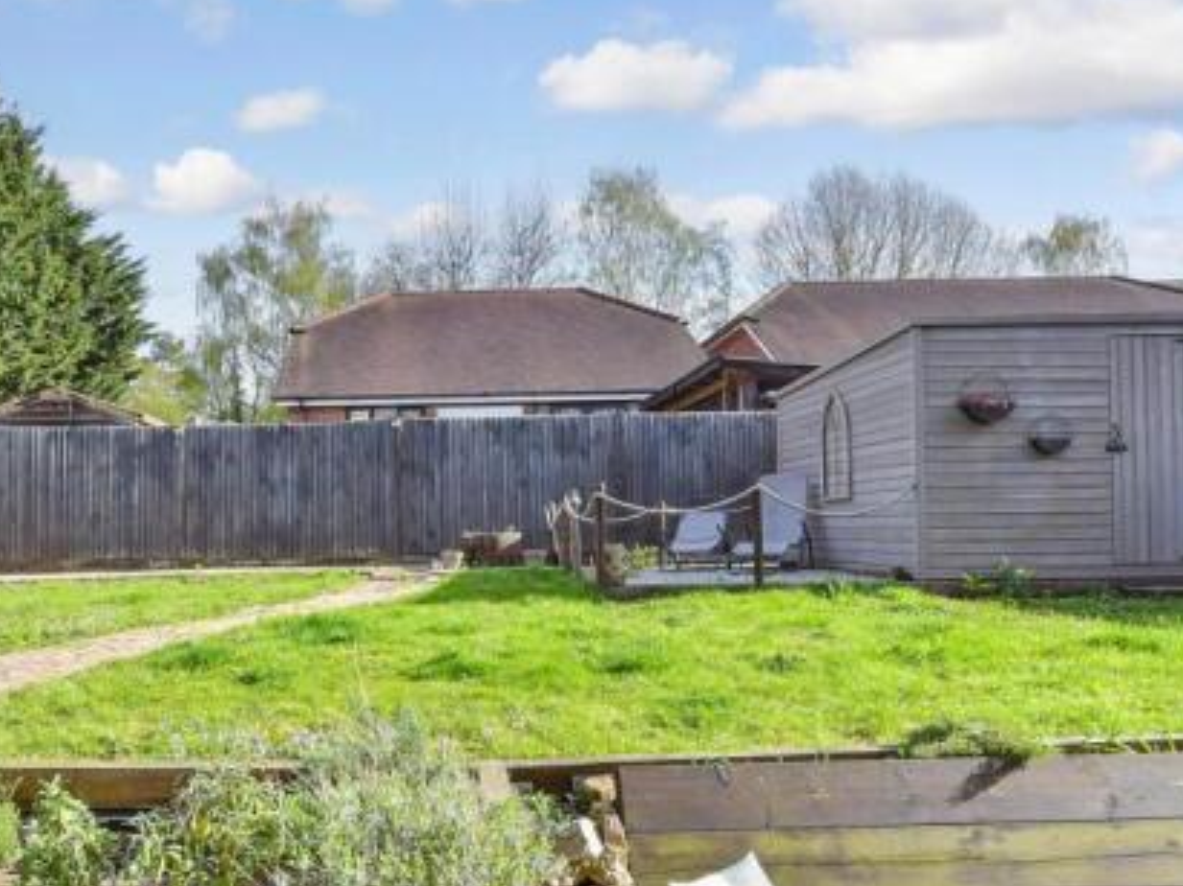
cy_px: 508
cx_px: 413
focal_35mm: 23
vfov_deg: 58.6
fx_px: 786
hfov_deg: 72.1
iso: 320
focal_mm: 10
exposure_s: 1/320
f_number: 8
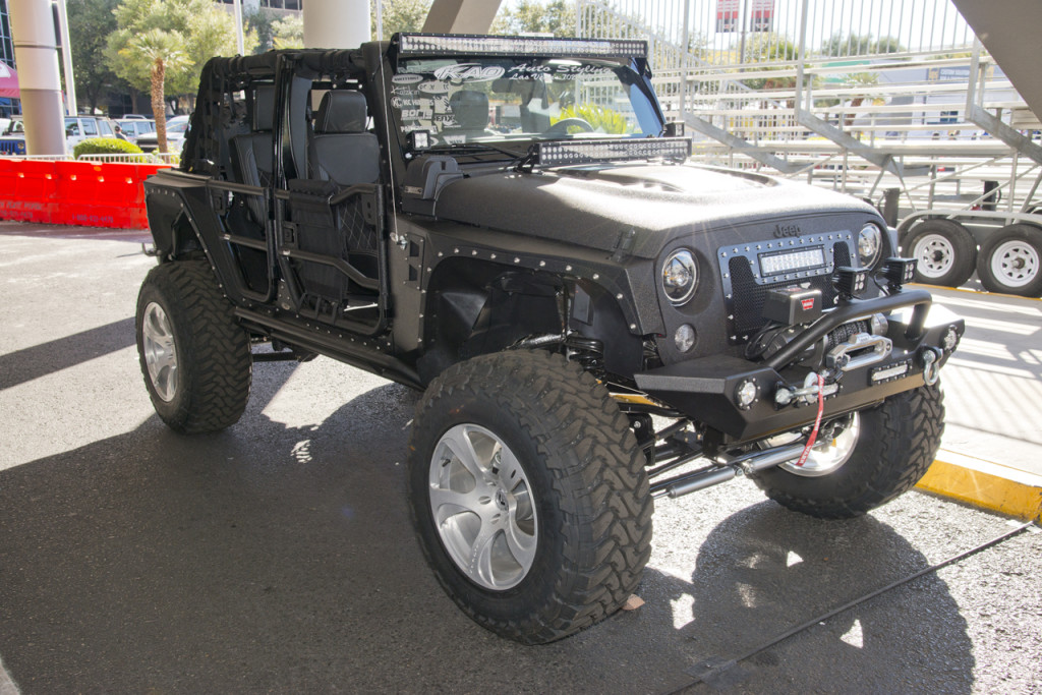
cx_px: 521
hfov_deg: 54.4
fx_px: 1013
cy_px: 348
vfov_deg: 37.9
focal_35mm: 35
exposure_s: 1/250
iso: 400
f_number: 8
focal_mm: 35
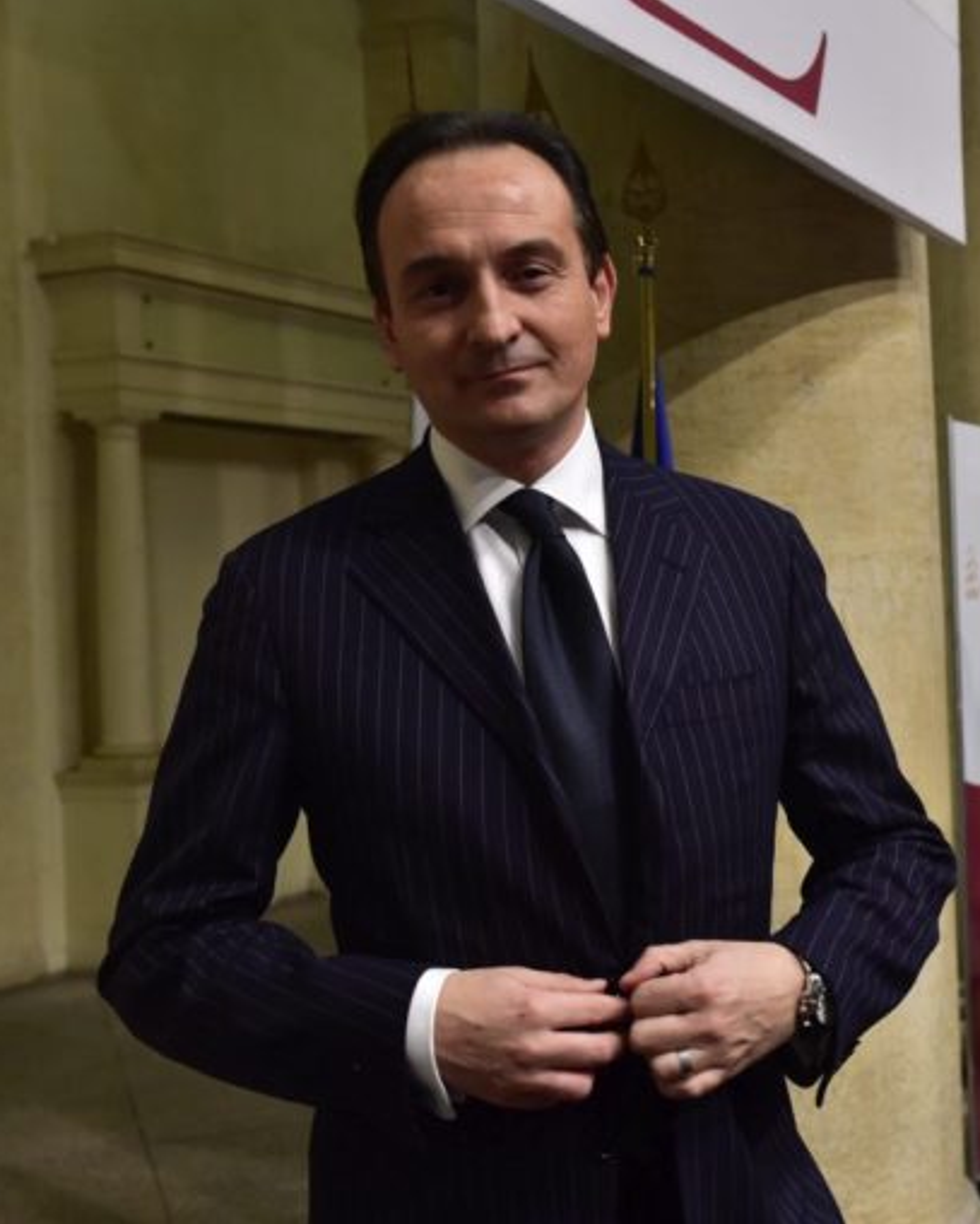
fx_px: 1847
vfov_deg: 36.6
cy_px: 611
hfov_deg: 29.3
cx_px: 718
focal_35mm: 51
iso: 4000
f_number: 5
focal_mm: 36
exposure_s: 1/100
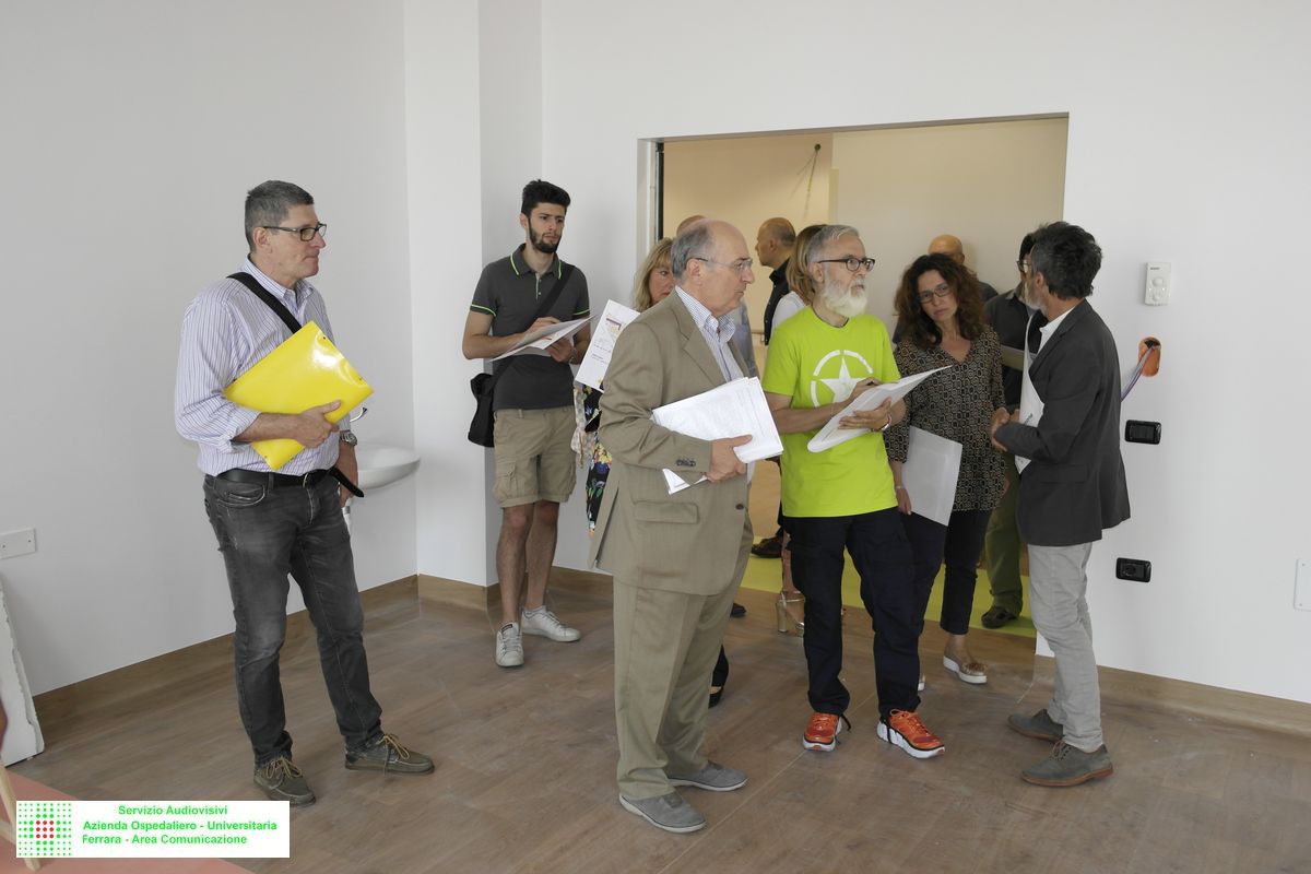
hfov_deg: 61.9
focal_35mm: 30
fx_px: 1092
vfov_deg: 43.6
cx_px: 656
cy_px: 437
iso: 400
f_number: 3.5
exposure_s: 1/80
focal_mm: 20
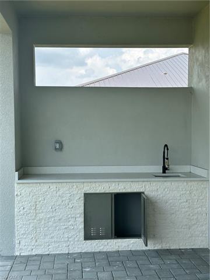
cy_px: 140
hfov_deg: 30.3
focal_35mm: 48
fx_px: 388
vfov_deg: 39.7
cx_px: 105
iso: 64
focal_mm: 6.86
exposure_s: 1/1880
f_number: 1.78
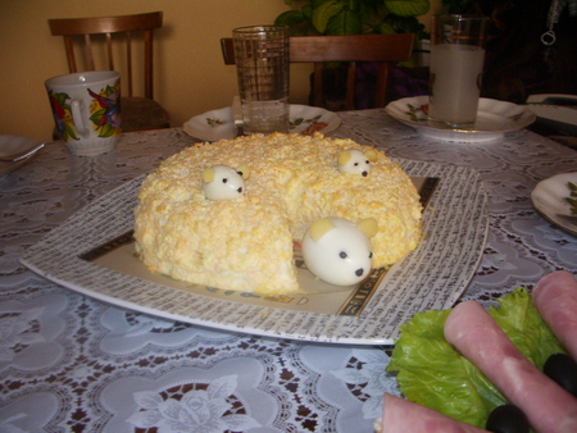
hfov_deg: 52.6
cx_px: 288
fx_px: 584
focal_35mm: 35
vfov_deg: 40.7
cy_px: 216
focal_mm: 5.8
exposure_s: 1/40
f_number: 2.6
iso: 160
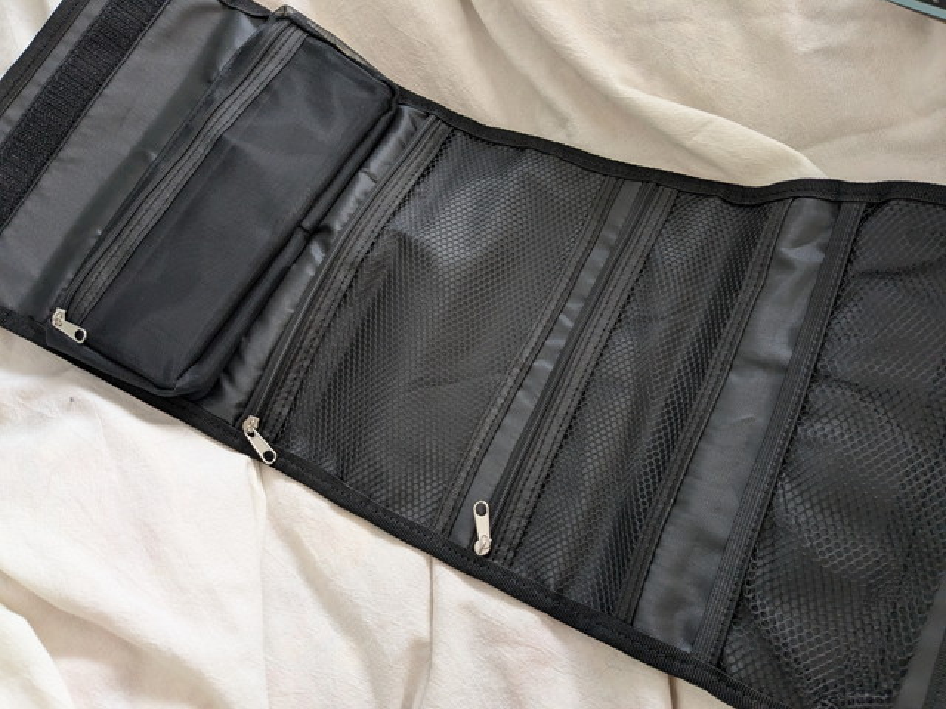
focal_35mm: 27
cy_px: 354
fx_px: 738
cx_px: 473
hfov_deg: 65.3
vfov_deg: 51.4
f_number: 1.73
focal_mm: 4.38
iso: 173
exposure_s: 1/120
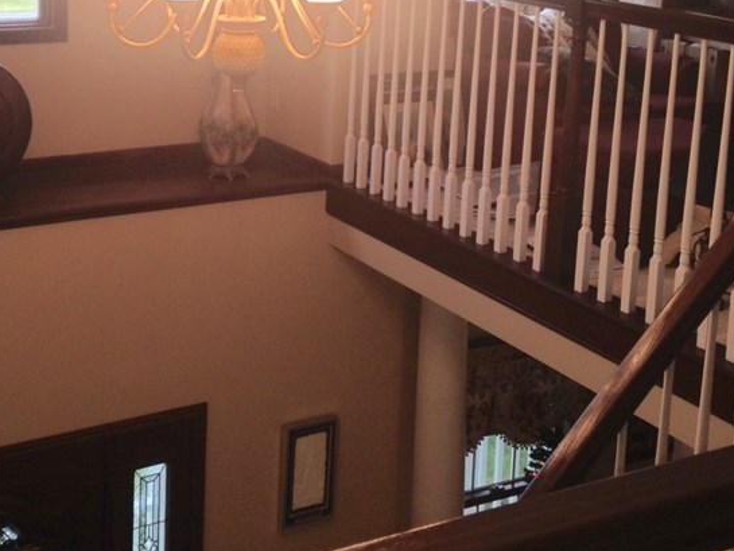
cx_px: 233
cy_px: 81
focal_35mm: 62
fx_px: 1315
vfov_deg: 23.2
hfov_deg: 30.9
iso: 50
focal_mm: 4.12
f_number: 2.4
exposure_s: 1/42
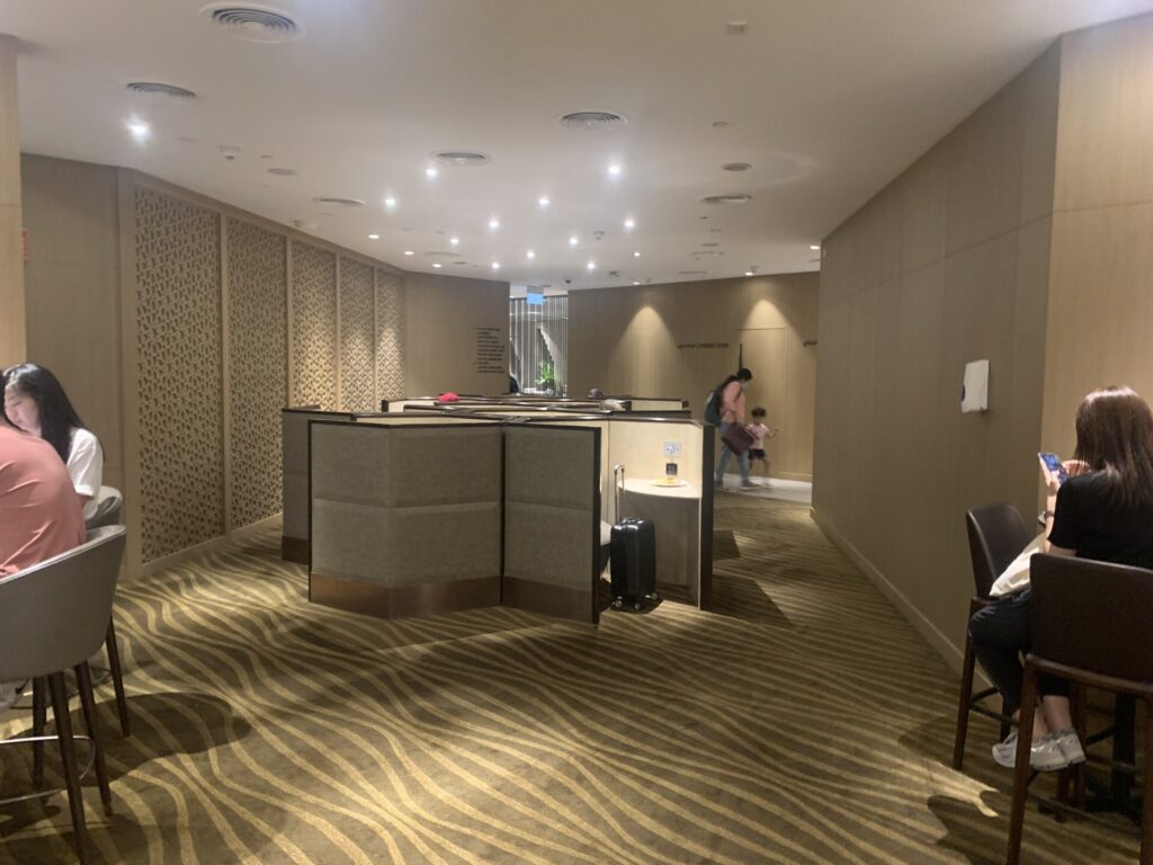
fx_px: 866
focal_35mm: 26
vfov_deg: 53.1
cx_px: 576
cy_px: 432
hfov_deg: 67.3
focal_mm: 4.25
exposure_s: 1/25
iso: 500
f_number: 1.8
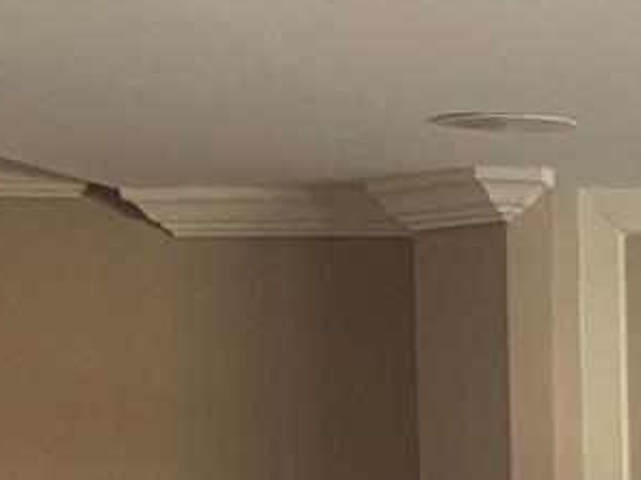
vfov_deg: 8.0
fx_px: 3333
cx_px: 1425
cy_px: 783
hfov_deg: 9.9
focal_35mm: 180
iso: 250
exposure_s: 1/60
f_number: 1.6
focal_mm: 5.96
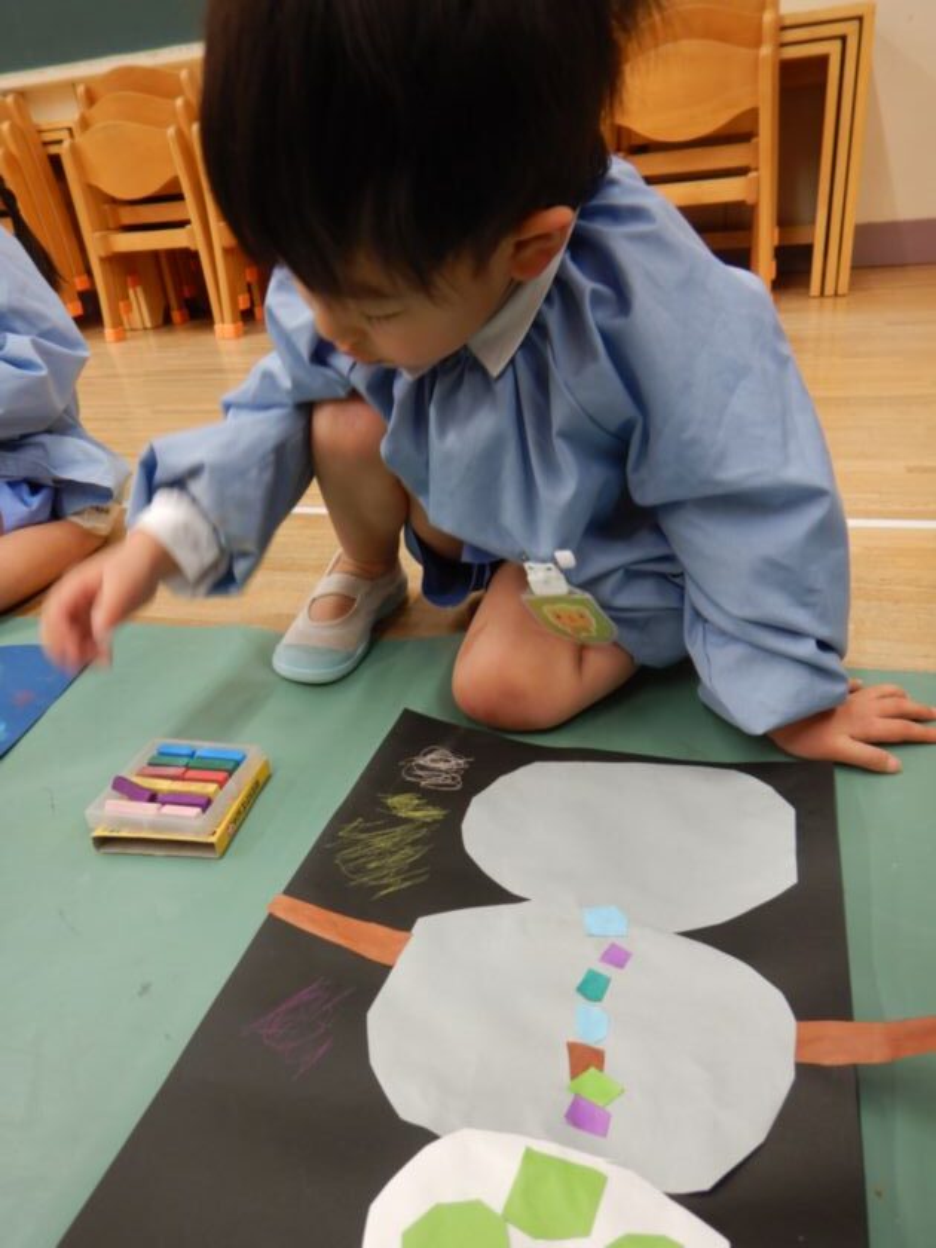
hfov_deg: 56.8
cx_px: 468
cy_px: 624
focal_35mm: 24
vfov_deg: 71.6
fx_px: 865
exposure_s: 1/30
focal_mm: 4.3
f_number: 2.8
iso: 125
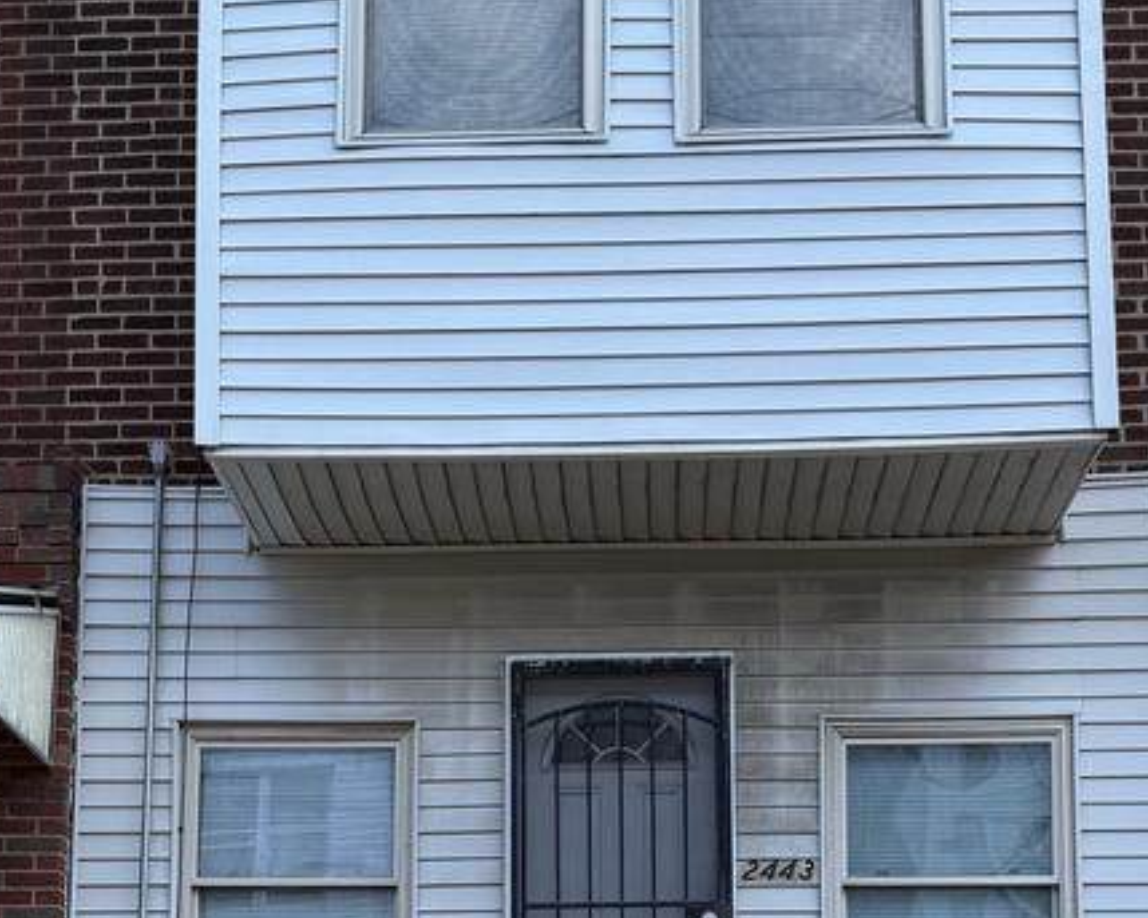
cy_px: 1009
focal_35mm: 59
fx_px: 2004
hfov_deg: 32.0
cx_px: 573
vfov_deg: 24.1
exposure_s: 1/1271
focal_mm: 6.76
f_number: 1.78
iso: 80
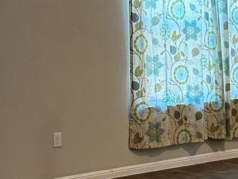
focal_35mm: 112
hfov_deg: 17.0
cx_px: 260
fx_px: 771
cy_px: 103
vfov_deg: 13.2
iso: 100
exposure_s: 1/60
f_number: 1.5
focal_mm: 5.7
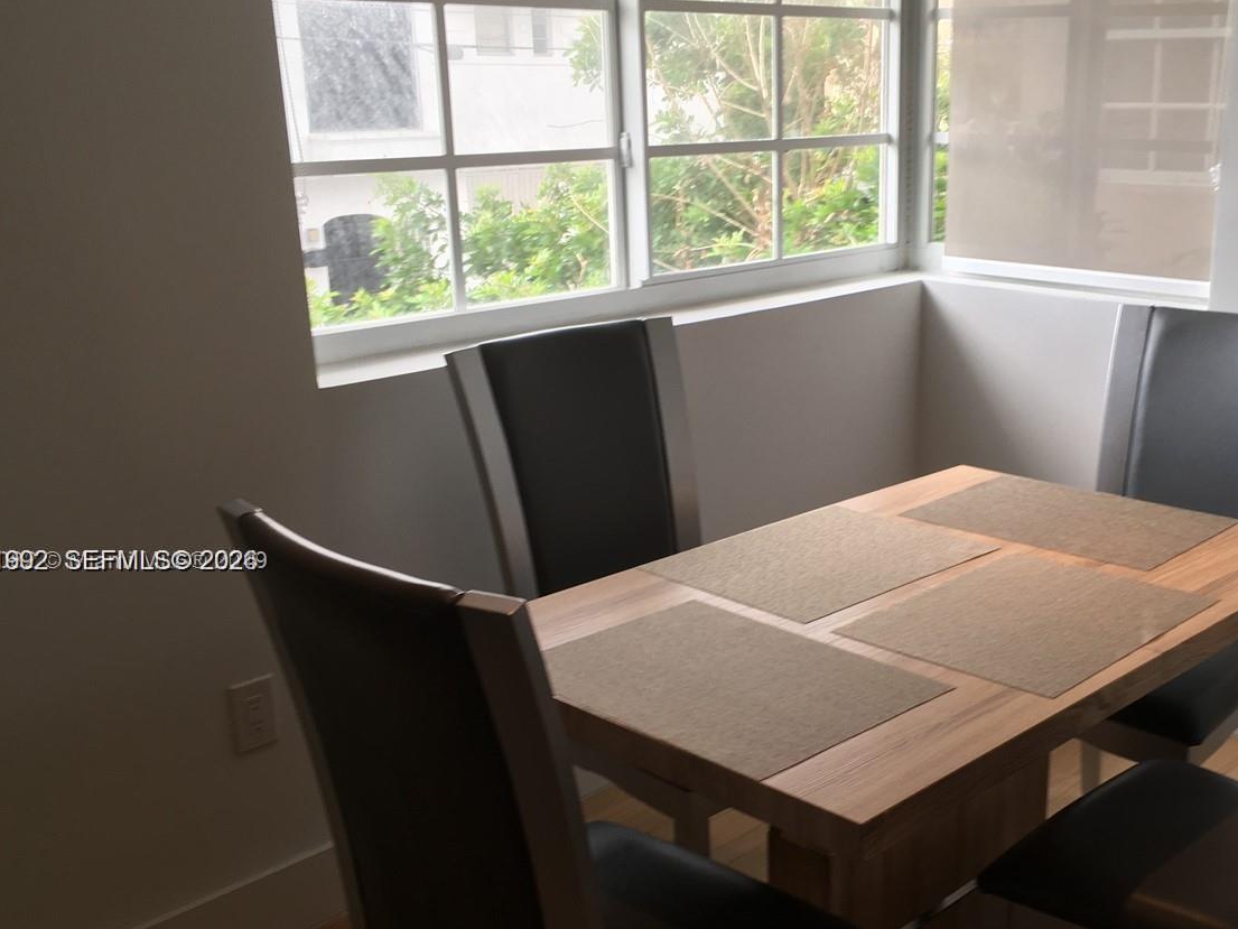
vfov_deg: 34.2
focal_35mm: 42
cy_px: 563
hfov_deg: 44.3
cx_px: 806
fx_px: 1502
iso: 25
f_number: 2.2
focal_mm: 4.15
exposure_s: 1/60
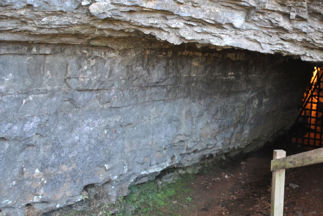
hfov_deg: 33.8
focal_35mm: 57
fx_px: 512
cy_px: 128
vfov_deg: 23.8
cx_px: 264
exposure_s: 1/30
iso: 640
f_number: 4
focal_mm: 22
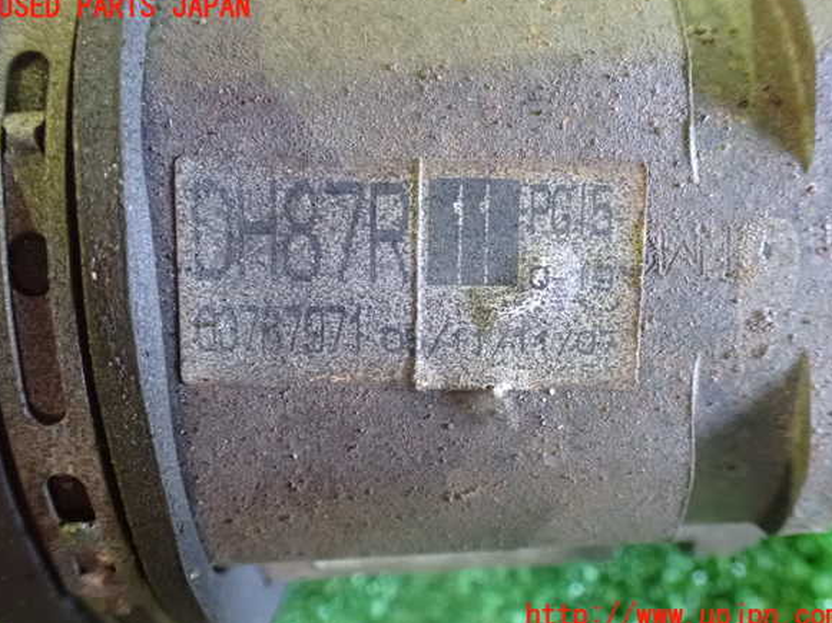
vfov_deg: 45.4
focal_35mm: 31
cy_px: 312
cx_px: 420
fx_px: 745
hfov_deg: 58.4
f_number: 2.3
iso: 1600
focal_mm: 5.4
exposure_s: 1/30
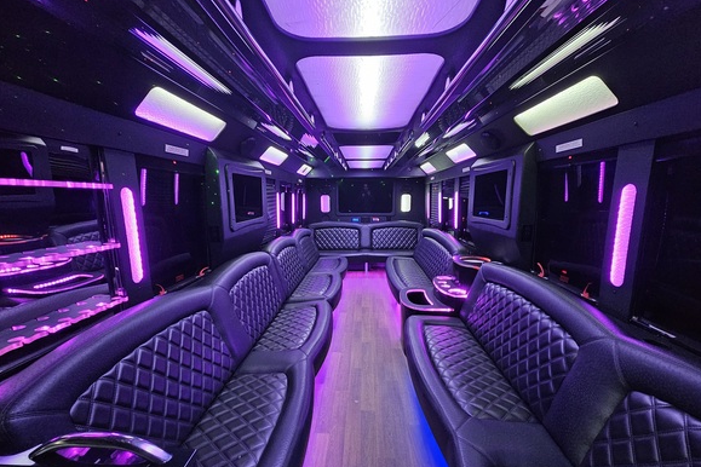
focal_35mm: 14
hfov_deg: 104.3
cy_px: 261
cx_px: 351
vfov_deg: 80.9
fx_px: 273
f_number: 2.2
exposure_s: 1/25
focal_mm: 2.2
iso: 640
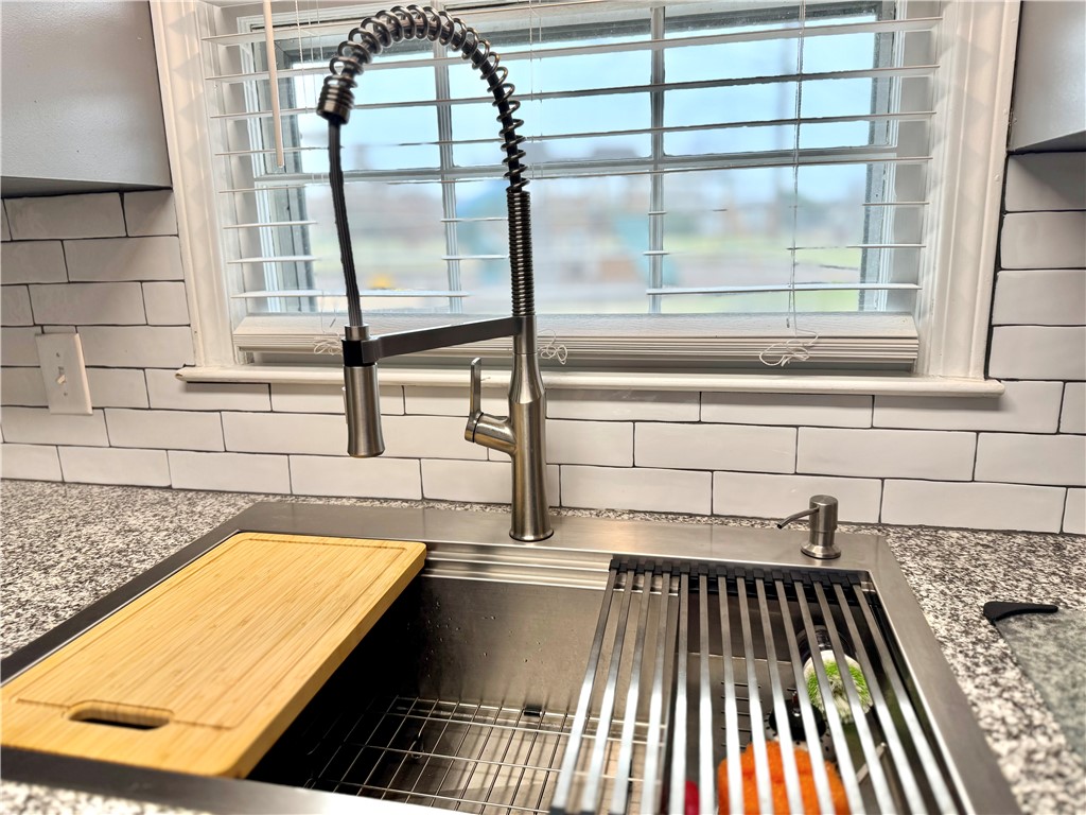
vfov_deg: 56.8
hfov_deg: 71.6
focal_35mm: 24
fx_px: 753
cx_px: 543
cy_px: 408
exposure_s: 1/147
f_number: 1.78
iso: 64
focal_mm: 6.76
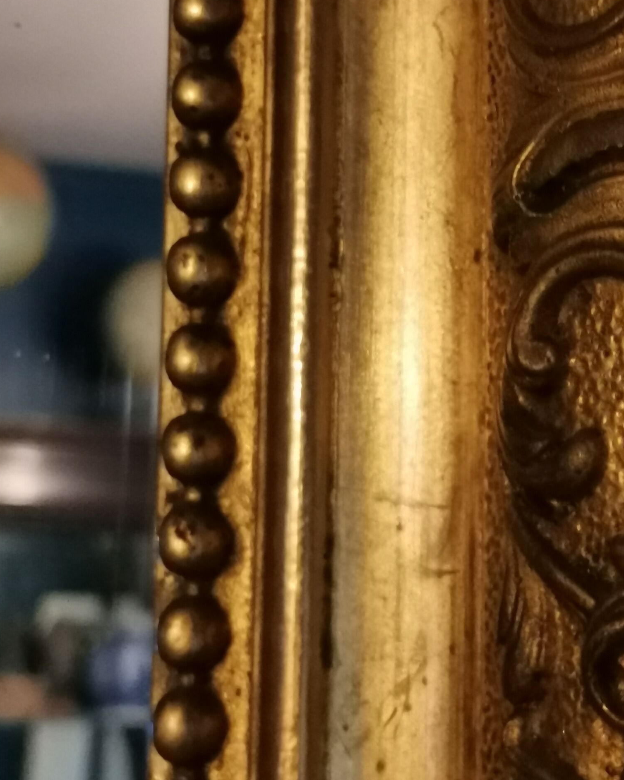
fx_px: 2008
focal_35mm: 87
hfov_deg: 17.3
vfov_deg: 21.9
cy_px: 233
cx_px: 595
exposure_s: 1/25
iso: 1000
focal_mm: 4.75
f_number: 1.8
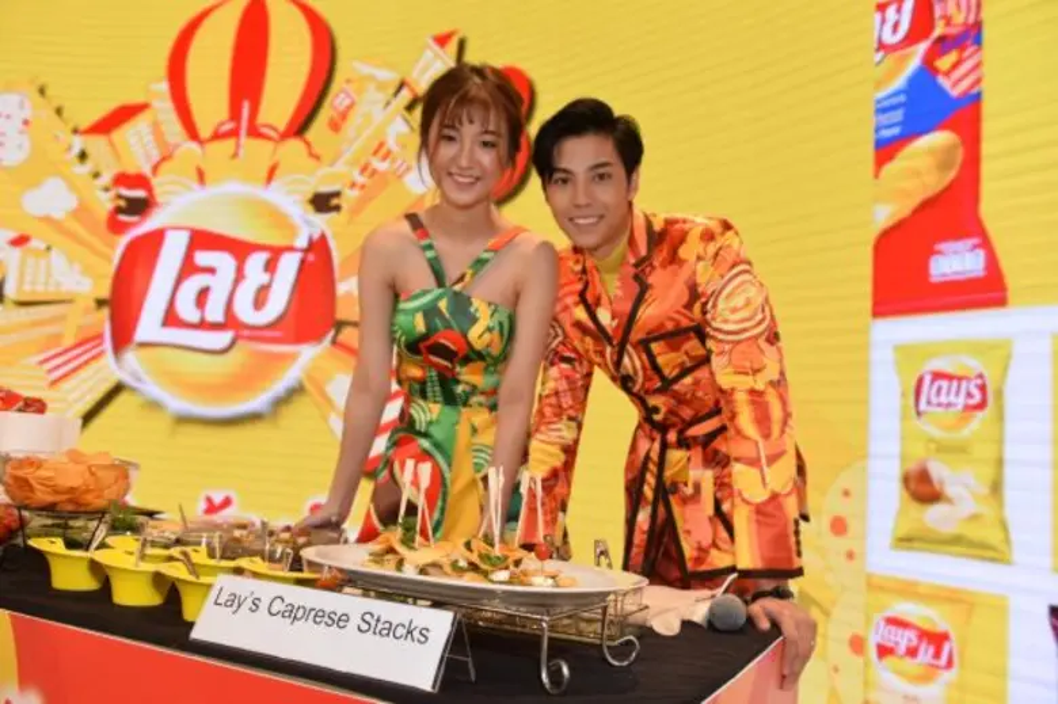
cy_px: 352
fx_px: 852
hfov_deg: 63.7
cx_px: 529
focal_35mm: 29
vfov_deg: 44.9
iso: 500
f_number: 4
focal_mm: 29
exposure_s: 1/200
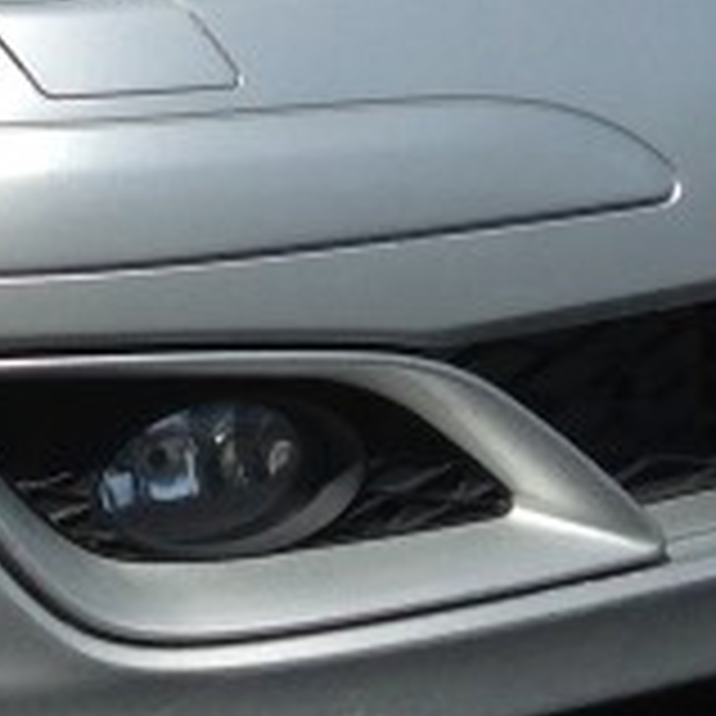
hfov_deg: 8.9
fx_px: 4399
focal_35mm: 188
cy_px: -315
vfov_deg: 9.1
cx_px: -531
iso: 50
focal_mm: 4.12
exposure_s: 1/2463
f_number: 2.4
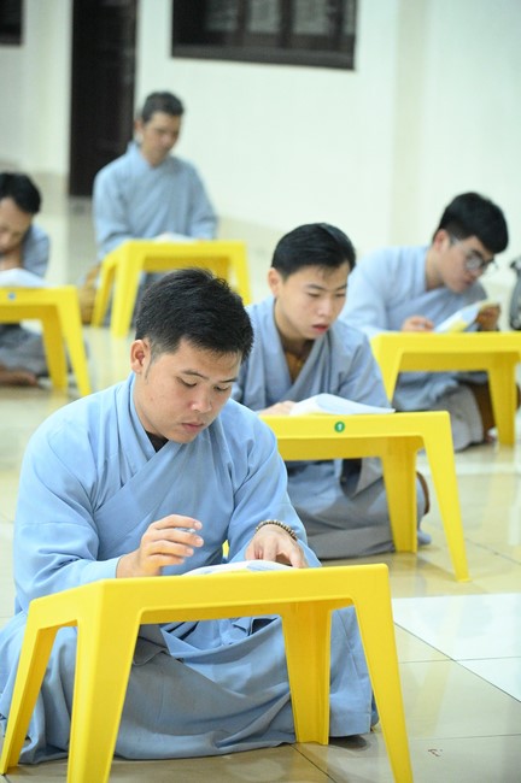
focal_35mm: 120
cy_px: 392
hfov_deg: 11.4
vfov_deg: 17.1
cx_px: 260
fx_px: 2610
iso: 20000
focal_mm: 120
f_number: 4
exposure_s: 1/200
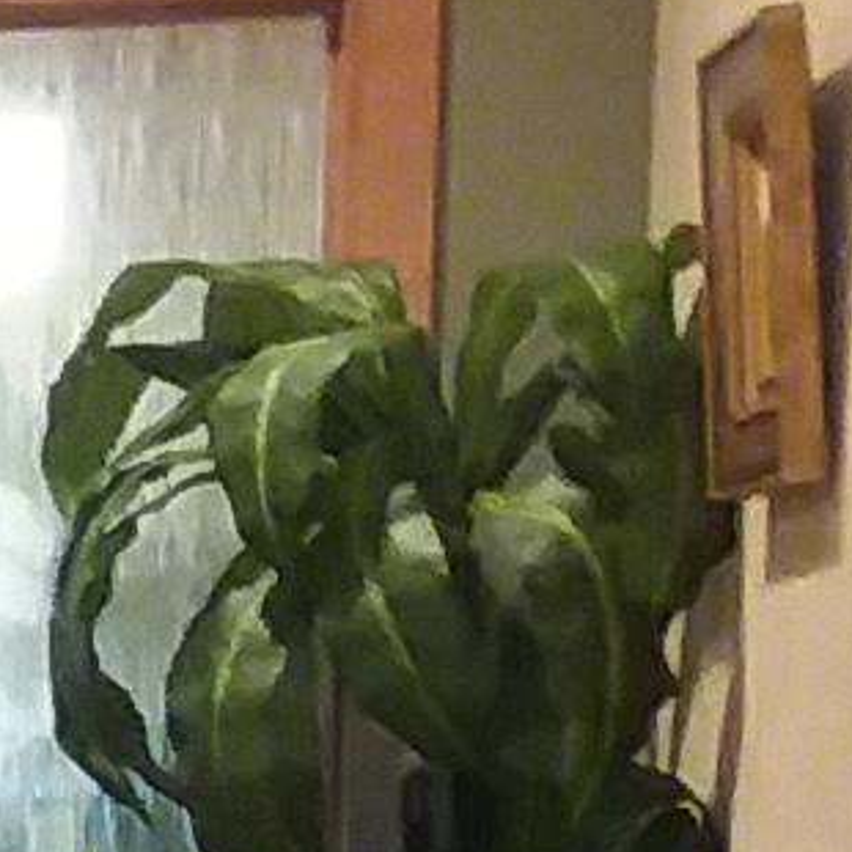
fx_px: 5931
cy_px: 1473
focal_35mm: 213
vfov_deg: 8.0
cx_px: -2144
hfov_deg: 6.9
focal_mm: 2.47
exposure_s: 1/17
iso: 160
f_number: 1.9
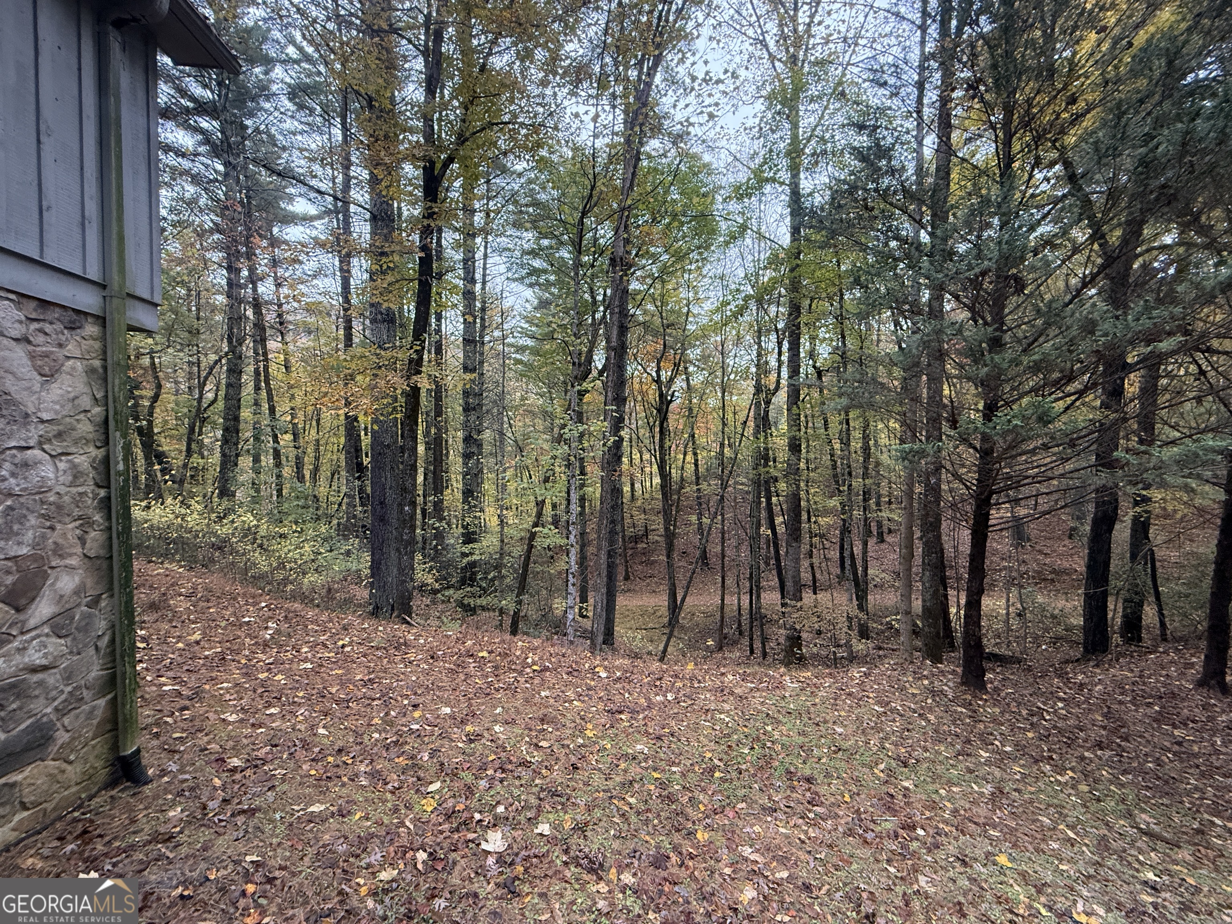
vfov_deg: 85.7
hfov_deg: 102.1
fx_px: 498
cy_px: 462
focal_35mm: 14
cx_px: 616
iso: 320
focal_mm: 2.22
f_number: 2.2
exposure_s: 1/99
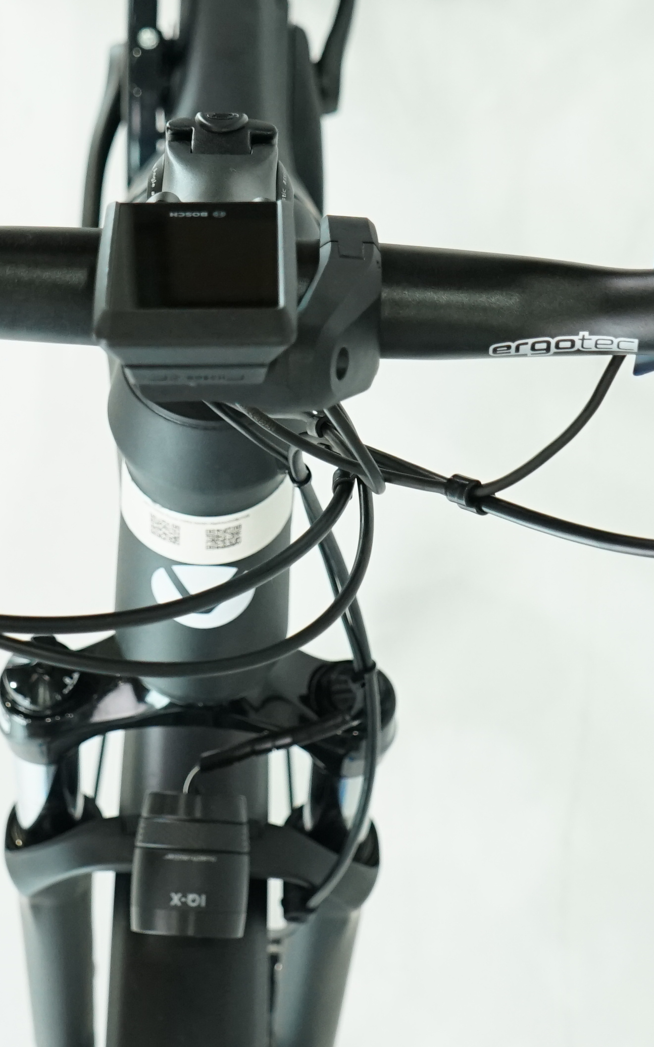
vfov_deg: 25.4
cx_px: 224
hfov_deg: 16.1
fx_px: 2310
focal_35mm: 81
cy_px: 383
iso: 1600
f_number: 5
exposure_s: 1/200
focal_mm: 28
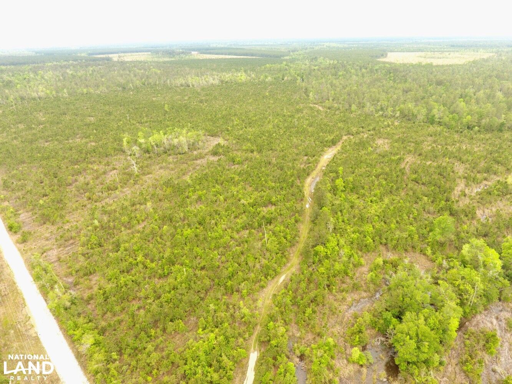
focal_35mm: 20
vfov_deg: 66.0
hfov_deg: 81.7
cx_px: 256
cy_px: 192
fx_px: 296
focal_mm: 3.61
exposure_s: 1/101
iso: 100
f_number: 2.8
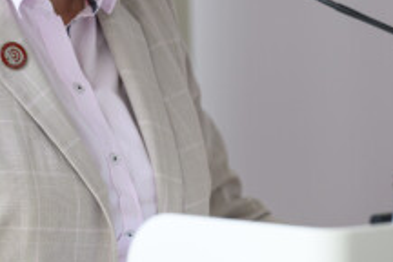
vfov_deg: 3.3
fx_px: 4552
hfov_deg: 4.9
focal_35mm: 417
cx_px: 191
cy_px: -23
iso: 1600
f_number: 4
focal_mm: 180
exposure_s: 1/200
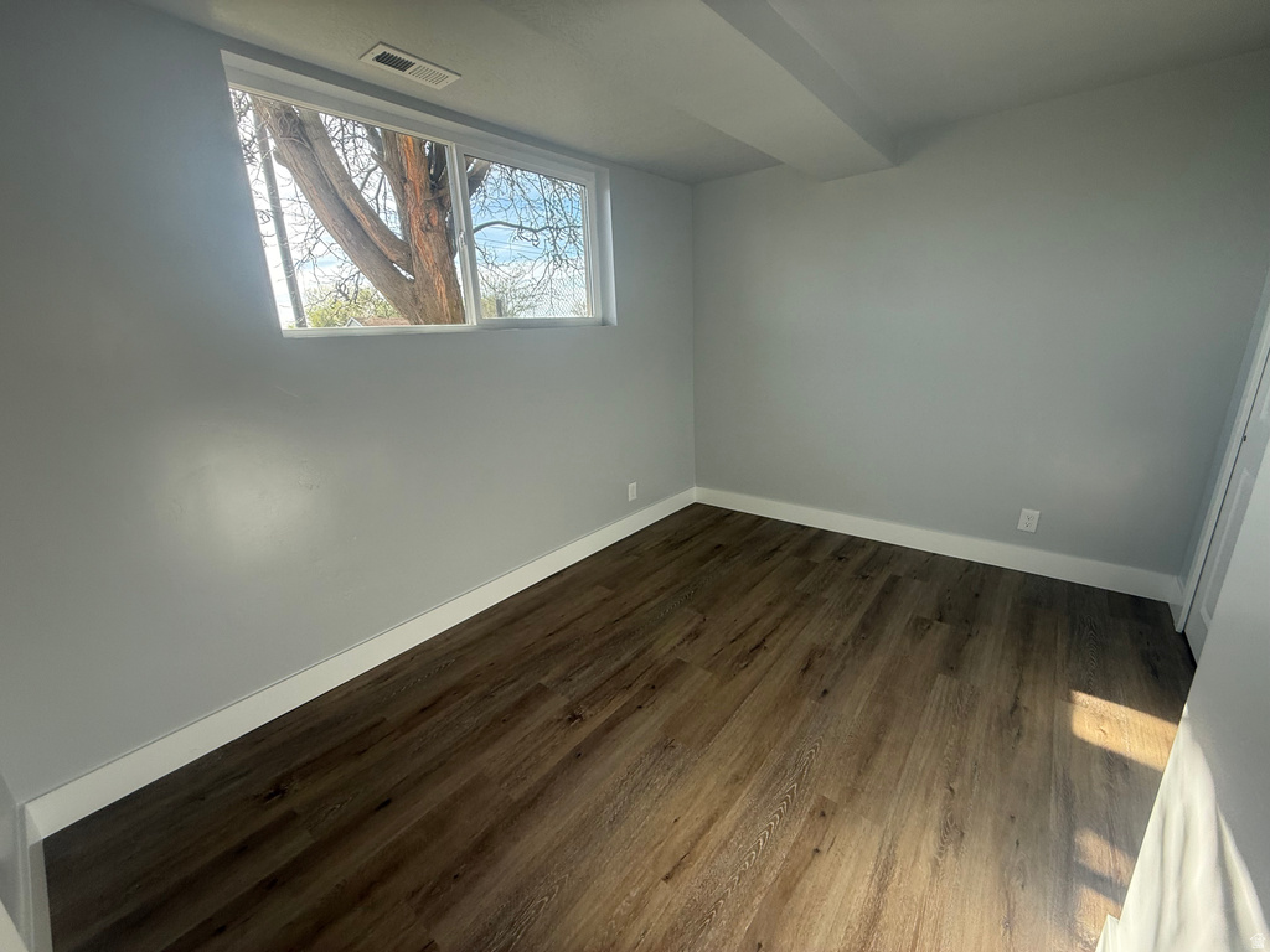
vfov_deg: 85.7
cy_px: 476
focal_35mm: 14
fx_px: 514
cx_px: 635
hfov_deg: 102.1
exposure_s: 1/174
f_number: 2.2
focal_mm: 2.22
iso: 64
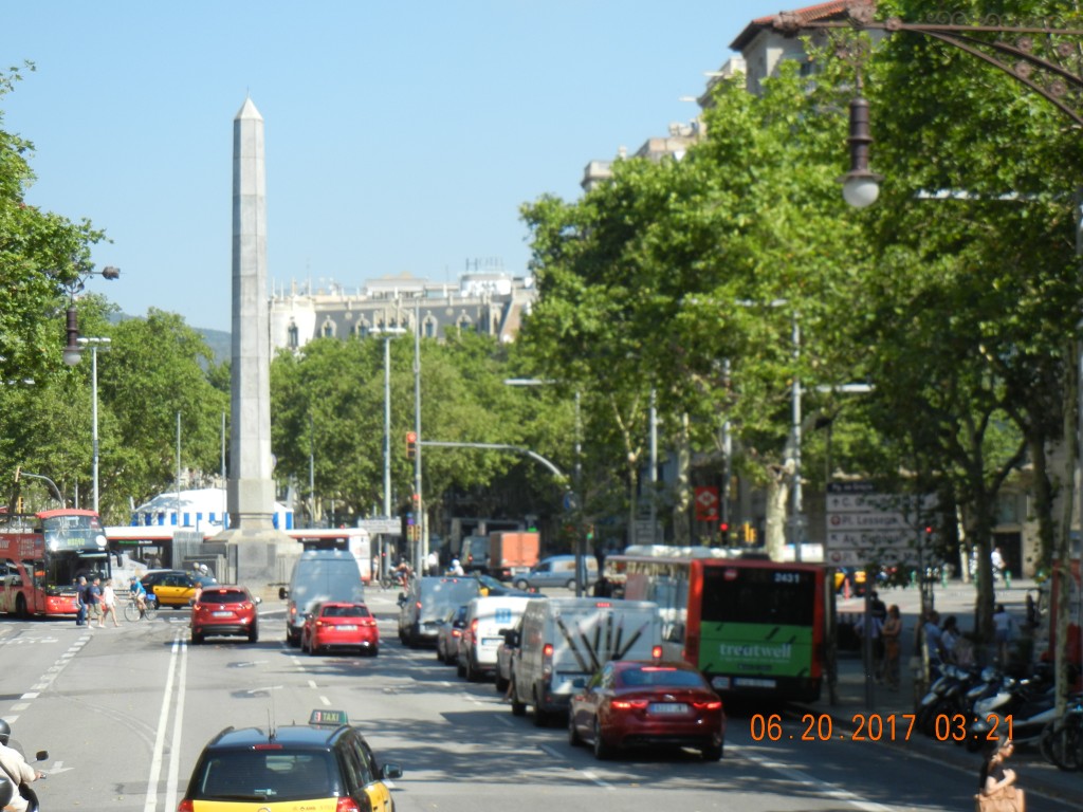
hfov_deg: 19.3
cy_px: 406
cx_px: 542
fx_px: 3191
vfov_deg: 14.5
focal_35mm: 102
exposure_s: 1/540
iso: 160
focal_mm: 18.3
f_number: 4.5
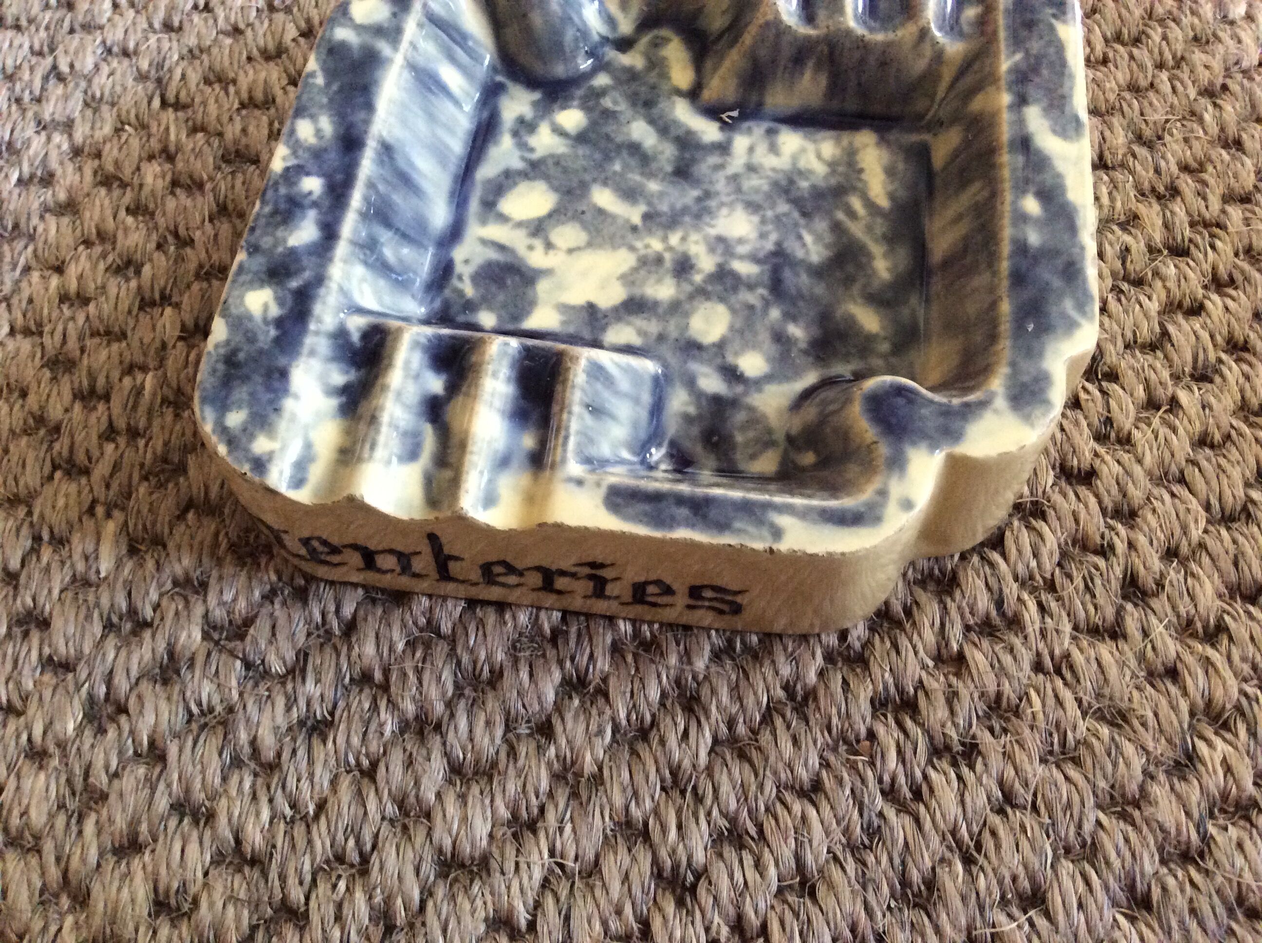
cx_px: 631
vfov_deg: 44.1
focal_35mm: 32
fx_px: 1165
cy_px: 472
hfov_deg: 56.9
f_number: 2.4
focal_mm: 3.3
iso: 320
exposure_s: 1/20
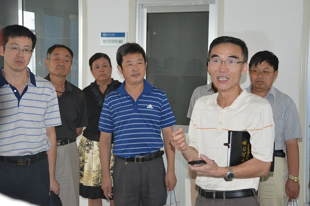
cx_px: 155
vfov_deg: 18.1
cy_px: 103
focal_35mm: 75
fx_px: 645
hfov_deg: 27.0
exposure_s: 1/60
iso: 2000
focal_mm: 50
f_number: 5
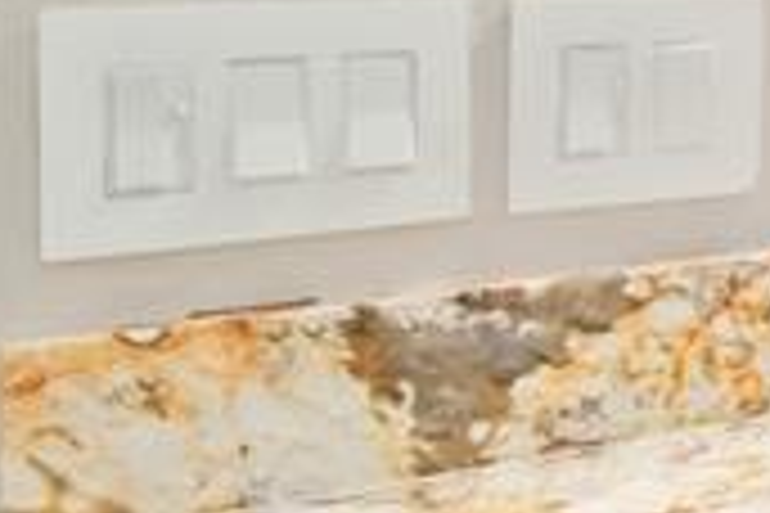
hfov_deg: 12.7
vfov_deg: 14.7
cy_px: -108
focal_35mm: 90
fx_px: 1925
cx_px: 2130
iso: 250
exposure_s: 1/3
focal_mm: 10
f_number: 9
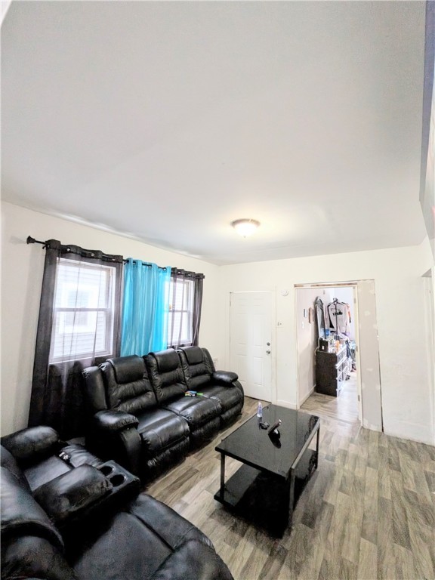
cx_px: 218
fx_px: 218
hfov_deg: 89.9
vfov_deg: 106.2
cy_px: 290
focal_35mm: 13
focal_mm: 1.54
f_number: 2.2
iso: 187
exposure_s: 1/30
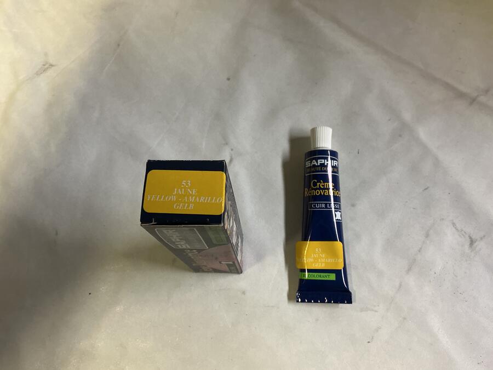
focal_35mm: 29
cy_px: 185
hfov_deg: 61.7
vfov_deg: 48.2
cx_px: 246
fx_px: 413
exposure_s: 1/50
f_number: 1.8
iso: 125
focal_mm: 3
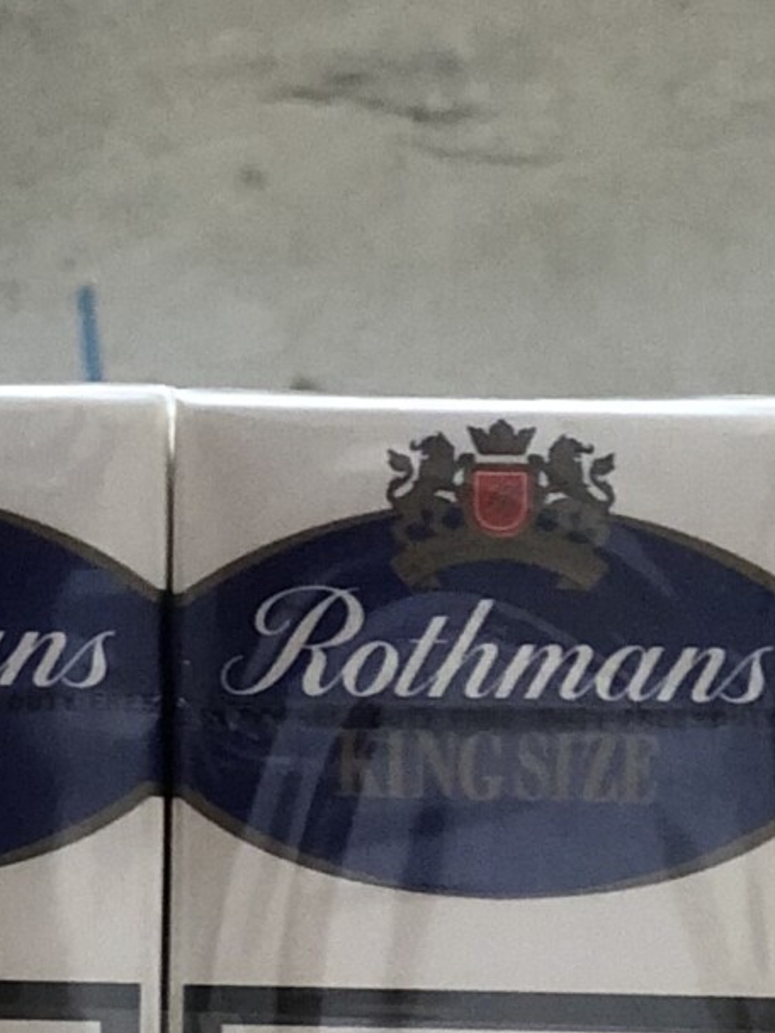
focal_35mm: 219
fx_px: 6537
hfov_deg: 6.8
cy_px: 1862
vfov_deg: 8.7
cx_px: 464
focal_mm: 6
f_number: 2.4
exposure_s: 1/25
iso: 160
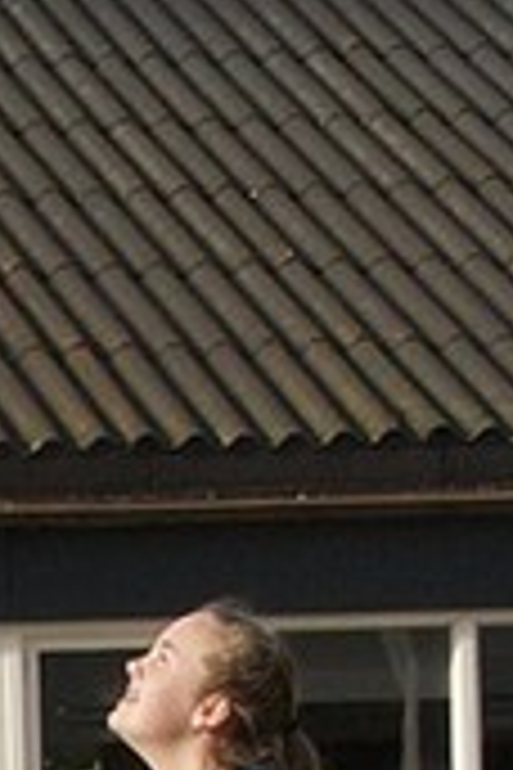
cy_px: 608
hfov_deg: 4.9
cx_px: -783
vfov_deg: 7.6
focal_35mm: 270
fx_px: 5771
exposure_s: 1/500
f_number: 7.1
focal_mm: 30
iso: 200
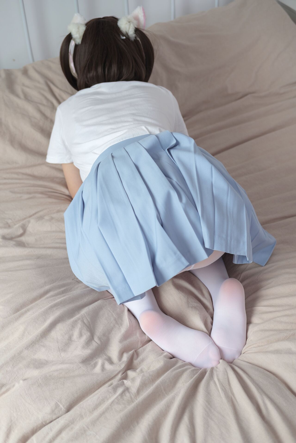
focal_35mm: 53
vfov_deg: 37.5
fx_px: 654
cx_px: 148
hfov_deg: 25.5
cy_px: 222
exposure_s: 1/80
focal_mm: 35
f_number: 2.8
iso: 200
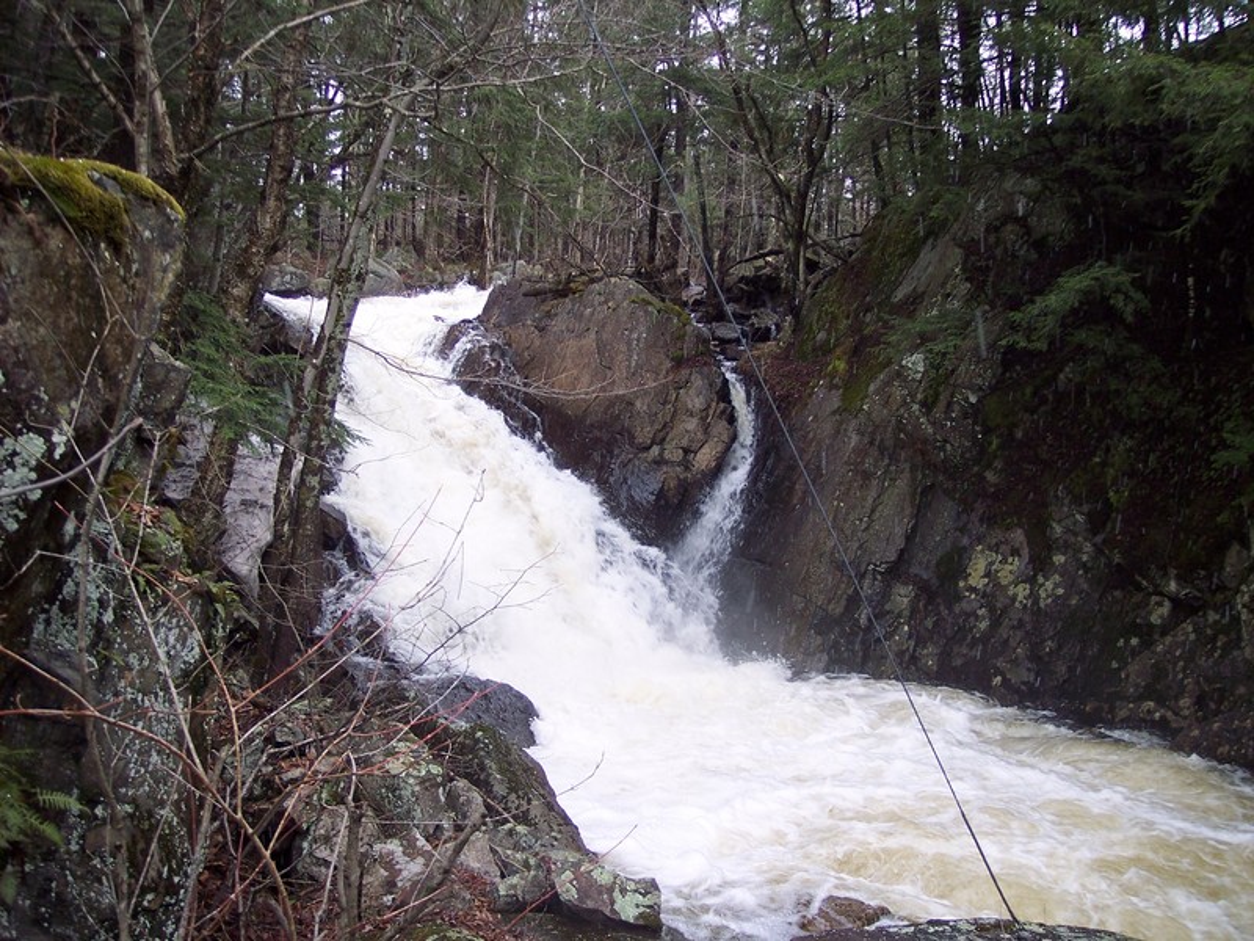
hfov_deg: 47.9
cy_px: 470
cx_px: 627
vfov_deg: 36.8
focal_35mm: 39
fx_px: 1413
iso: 100
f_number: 2.8
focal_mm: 8
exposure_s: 1/90
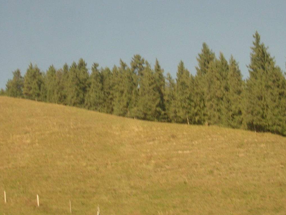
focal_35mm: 77
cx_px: 148
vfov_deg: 19.0
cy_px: 45
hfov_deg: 25.3
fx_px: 636
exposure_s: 1/112
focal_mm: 5.8
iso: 50
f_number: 2.8
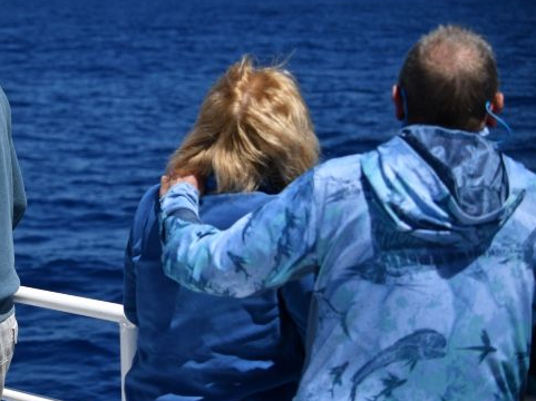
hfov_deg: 20.2
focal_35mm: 96
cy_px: 143
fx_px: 1485
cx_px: 105
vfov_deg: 15.4
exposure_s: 1/8000
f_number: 4.5
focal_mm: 60
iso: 400
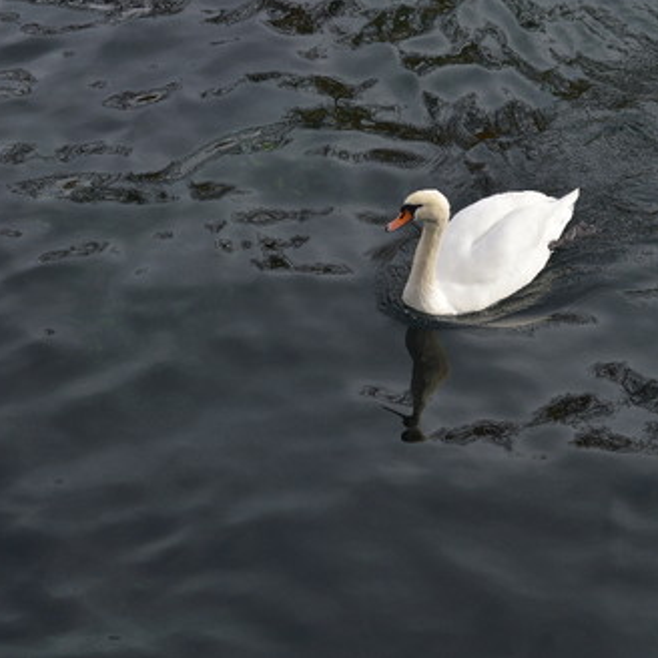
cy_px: 328
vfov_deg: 17.9
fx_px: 2086
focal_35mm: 97
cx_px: 315
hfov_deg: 17.9
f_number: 4.5
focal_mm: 50
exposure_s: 1/1000
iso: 200
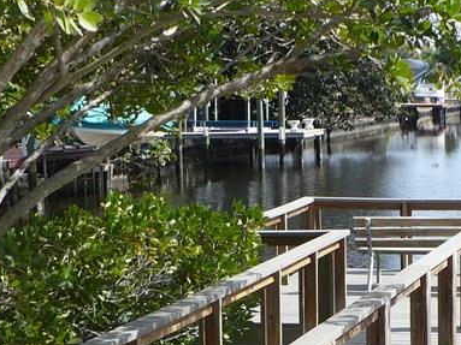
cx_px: 391
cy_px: 370
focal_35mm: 99
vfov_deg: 14.6
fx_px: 1318
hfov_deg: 19.6
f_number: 2.8
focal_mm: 6.1
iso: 100
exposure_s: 1/800
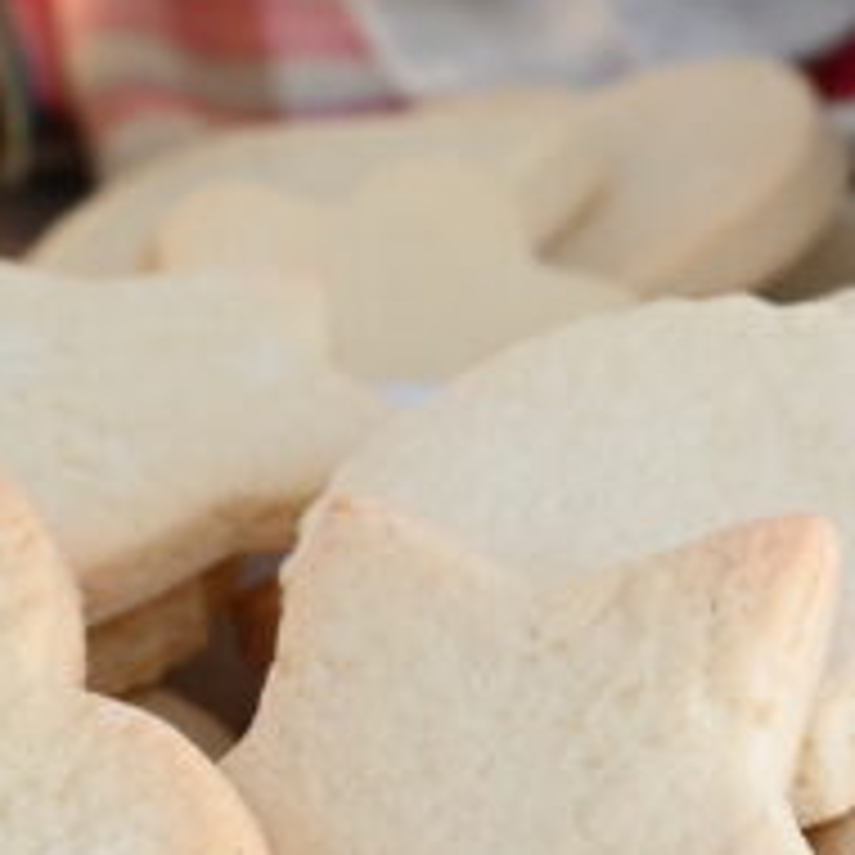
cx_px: 747
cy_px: 695
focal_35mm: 145
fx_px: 4052
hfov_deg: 12.0
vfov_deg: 12.0
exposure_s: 1/4
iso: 400
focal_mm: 30.5
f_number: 6.3
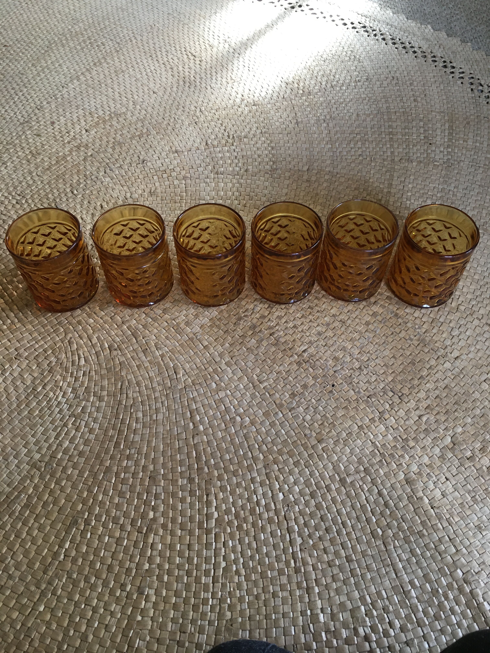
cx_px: 245
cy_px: 326
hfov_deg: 48.2
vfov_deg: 61.7
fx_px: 547
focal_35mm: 29
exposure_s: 1/33
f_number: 2.2
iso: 125
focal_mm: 4.15
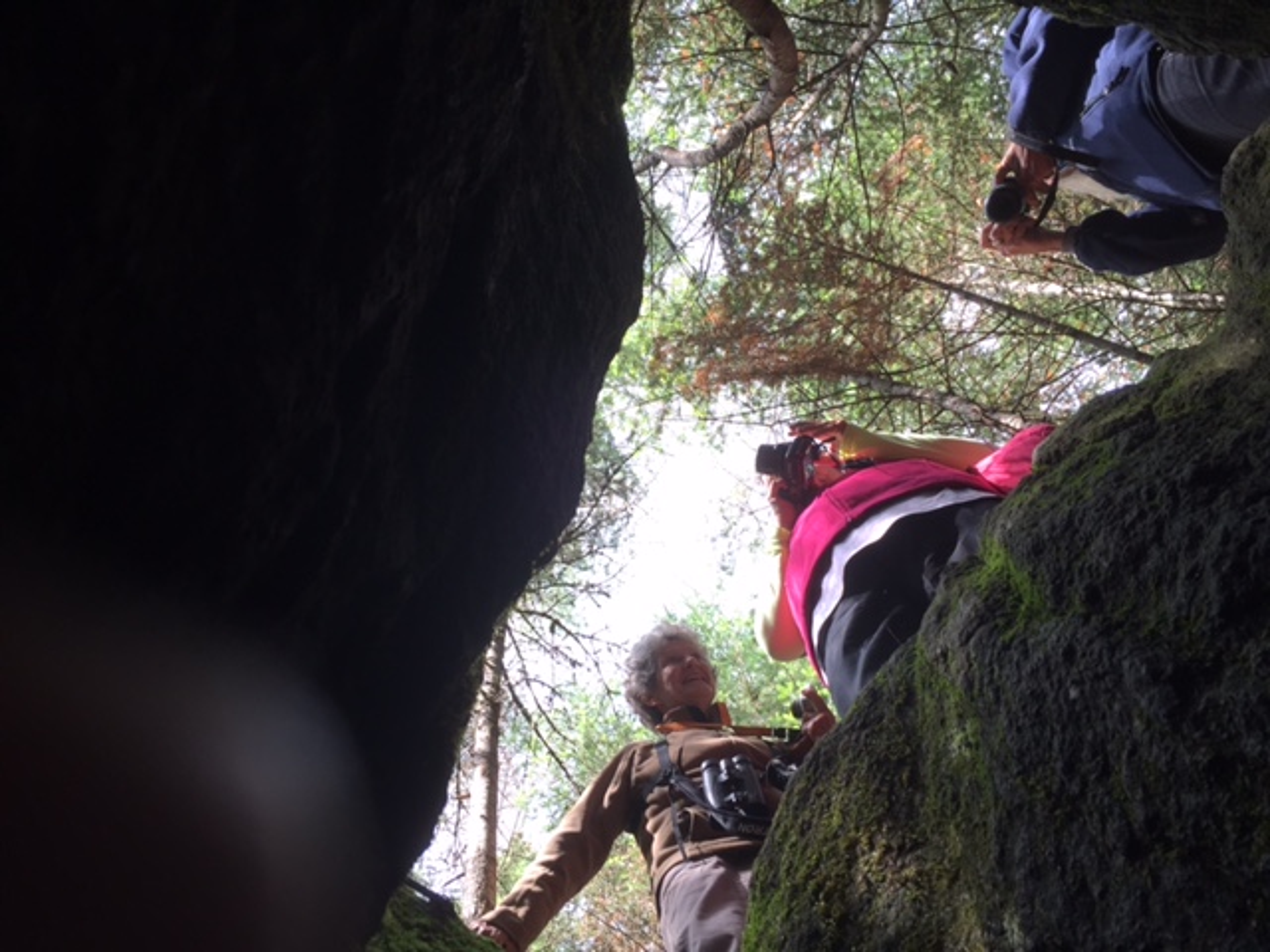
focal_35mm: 29
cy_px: 476
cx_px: 635
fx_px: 1064
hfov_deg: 61.7
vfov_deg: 48.2
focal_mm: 4.15
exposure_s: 1/120
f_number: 2.2
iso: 32
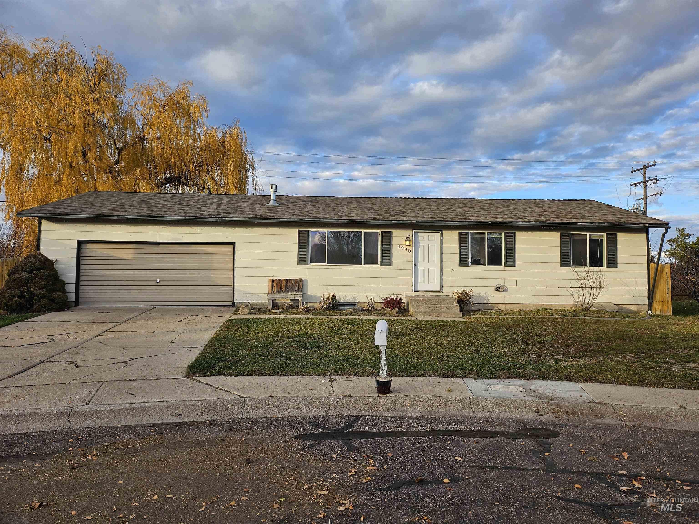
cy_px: 262
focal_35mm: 24
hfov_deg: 71.6
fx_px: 485
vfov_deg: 56.8
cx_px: 350
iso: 50
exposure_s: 1/568
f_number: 1.8
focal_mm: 5
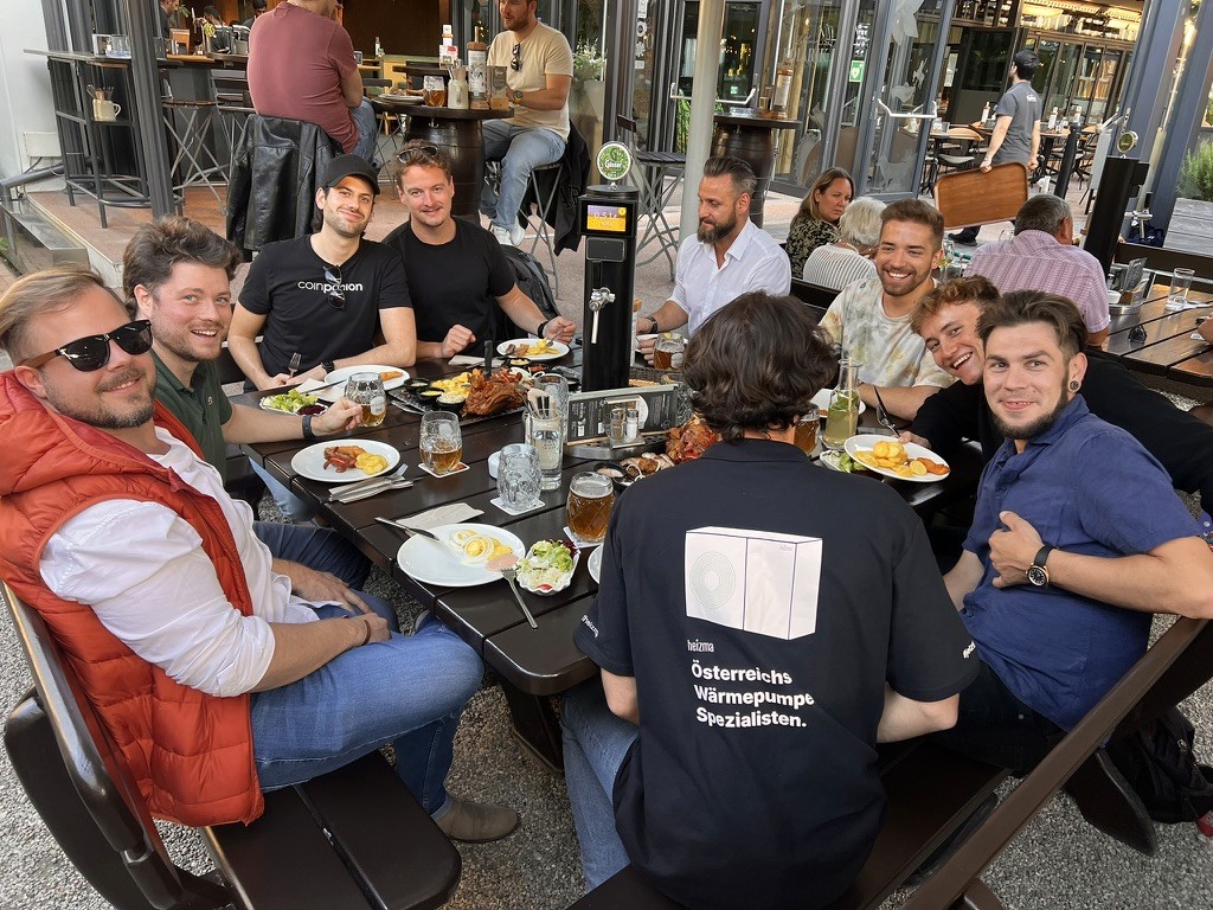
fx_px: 911
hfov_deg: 67.3
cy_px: 455
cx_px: 606
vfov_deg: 53.1
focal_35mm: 26
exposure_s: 1/100
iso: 125
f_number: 1.5
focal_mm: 5.7
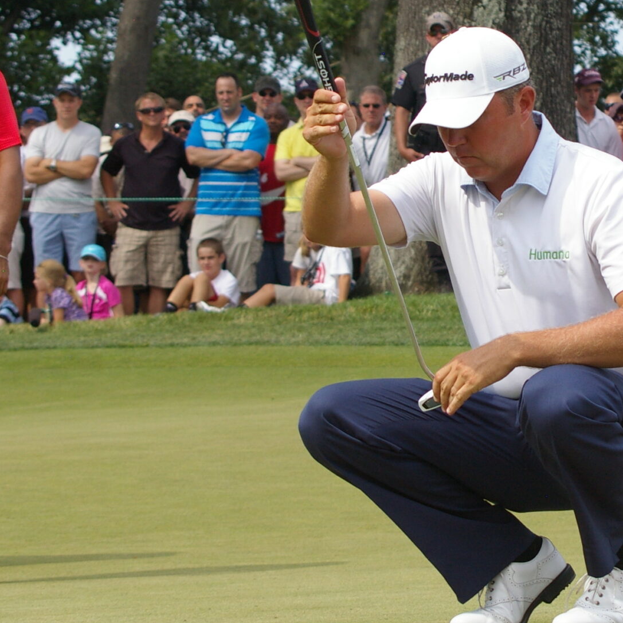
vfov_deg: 7.3
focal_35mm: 240
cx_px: 569
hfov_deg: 7.3
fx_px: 4887
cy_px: 234
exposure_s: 1/350
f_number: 9.5
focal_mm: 80
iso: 400
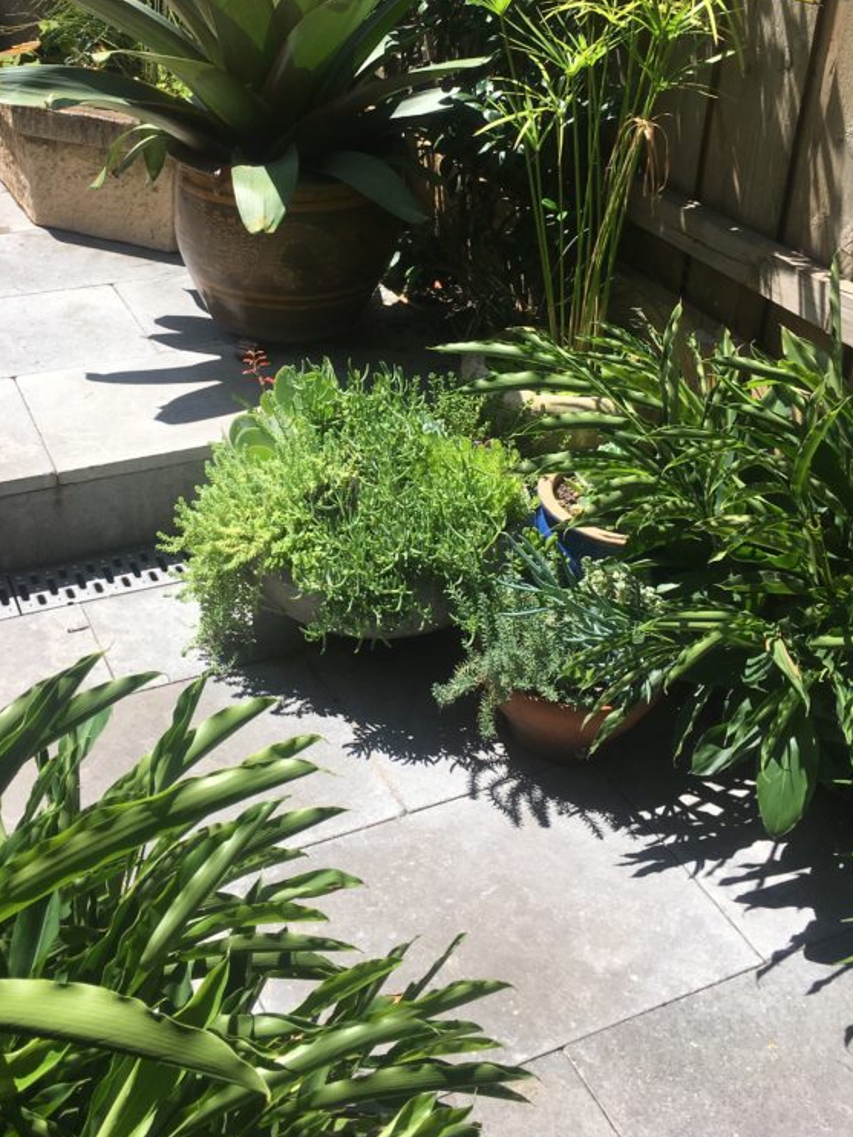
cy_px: 362
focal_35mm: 40
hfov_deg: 35.9
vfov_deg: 45.9
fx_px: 1313
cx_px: 377
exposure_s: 1/1350
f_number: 2.2
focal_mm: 4.15
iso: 25
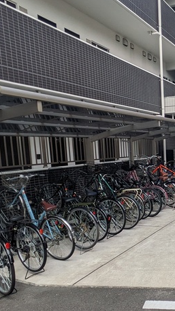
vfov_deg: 60.7
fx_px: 264
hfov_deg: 32.7
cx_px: 187
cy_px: 180
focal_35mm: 32
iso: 47
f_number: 2.2
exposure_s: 1/655
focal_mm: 1.83
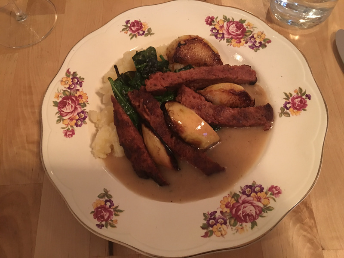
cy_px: 129
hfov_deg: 61.7
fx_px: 288
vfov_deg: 48.2
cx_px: 172
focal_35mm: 29
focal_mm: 4.15
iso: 100
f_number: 2.2
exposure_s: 1/4
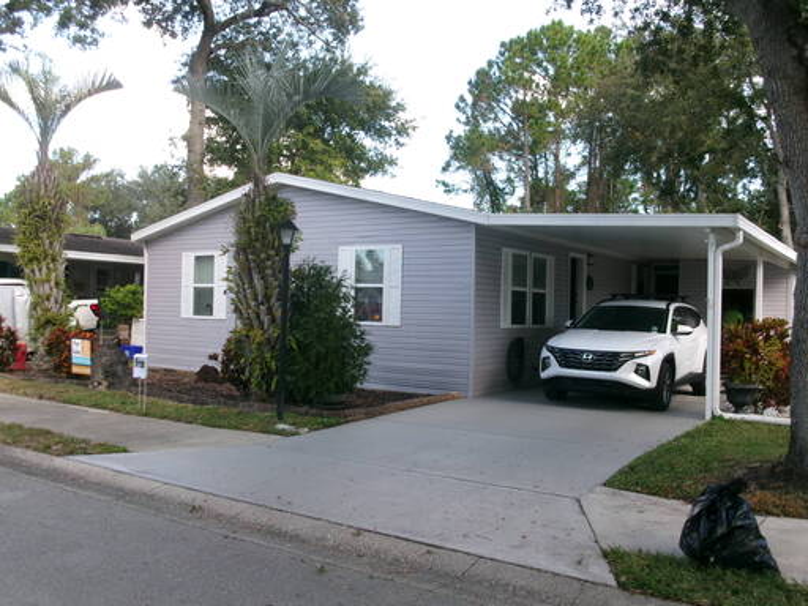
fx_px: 840
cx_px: 404
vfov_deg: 39.7
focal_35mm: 36
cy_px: 303
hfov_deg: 51.4
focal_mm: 6.4
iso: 100
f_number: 4.5
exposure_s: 1/125
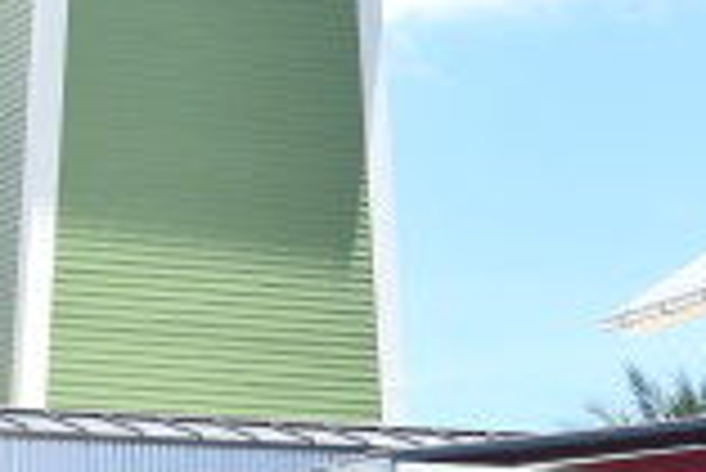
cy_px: 218
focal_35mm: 313
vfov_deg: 4.4
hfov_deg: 6.4
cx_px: 1403
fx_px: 6144
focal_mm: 32
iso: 100
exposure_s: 1/250
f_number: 8
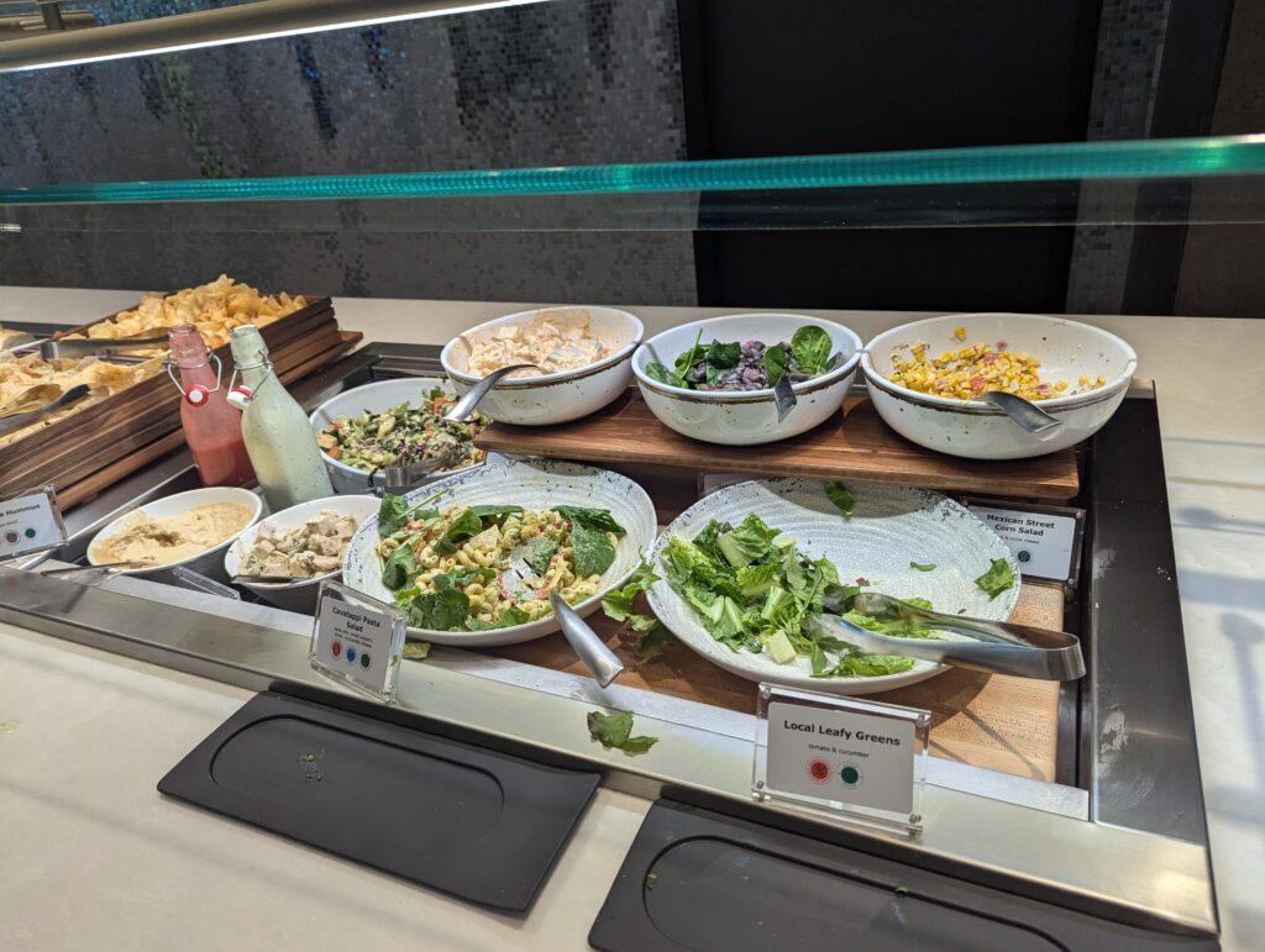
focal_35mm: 24
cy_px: 476
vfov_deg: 56.9
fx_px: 878
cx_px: 632
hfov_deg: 71.5
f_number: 1.85
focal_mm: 6.81
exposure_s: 1/295
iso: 262
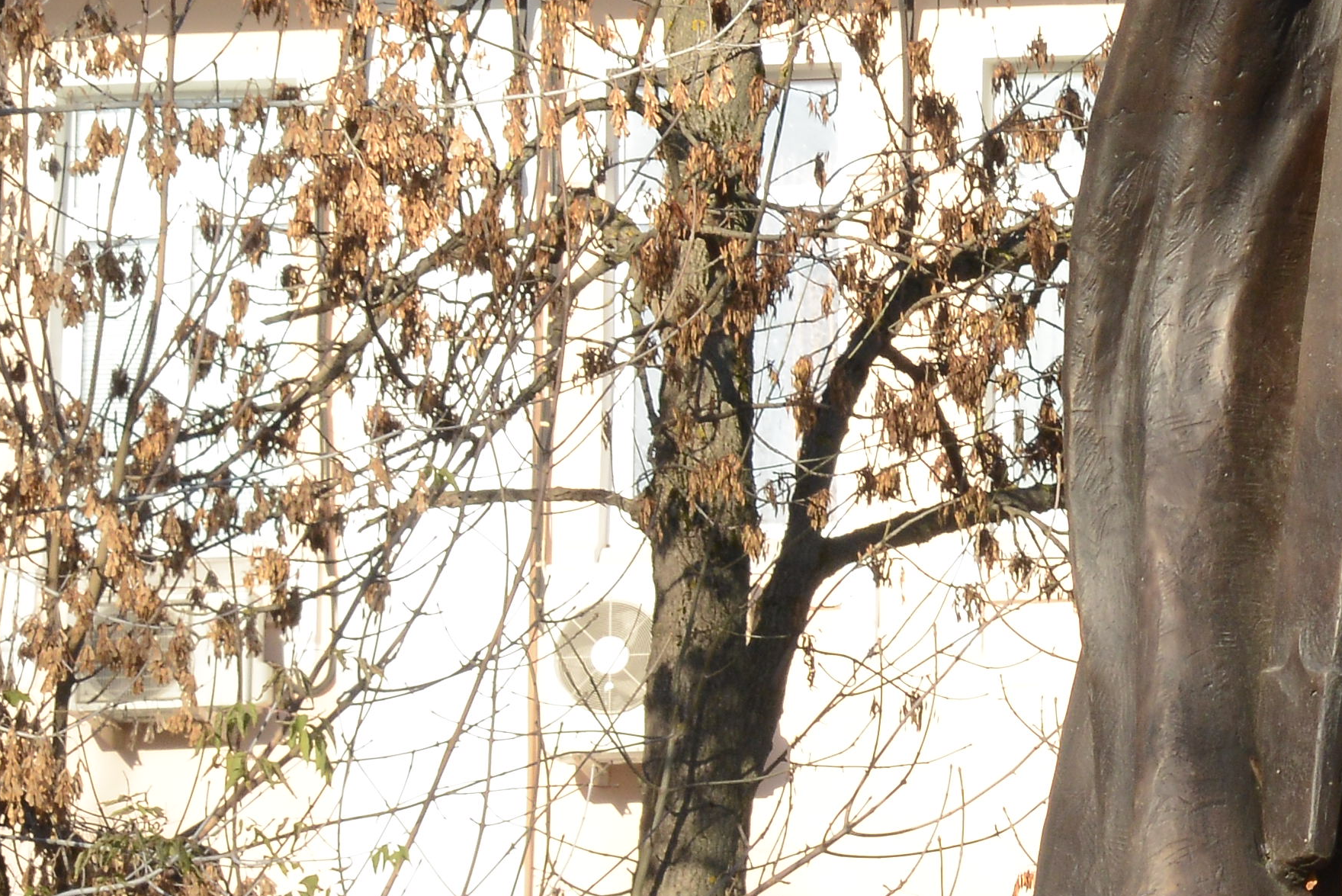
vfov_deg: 5.0
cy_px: -34
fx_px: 10292
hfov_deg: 7.4
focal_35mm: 276
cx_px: 1710
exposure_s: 1/200
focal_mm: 66
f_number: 14
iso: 500
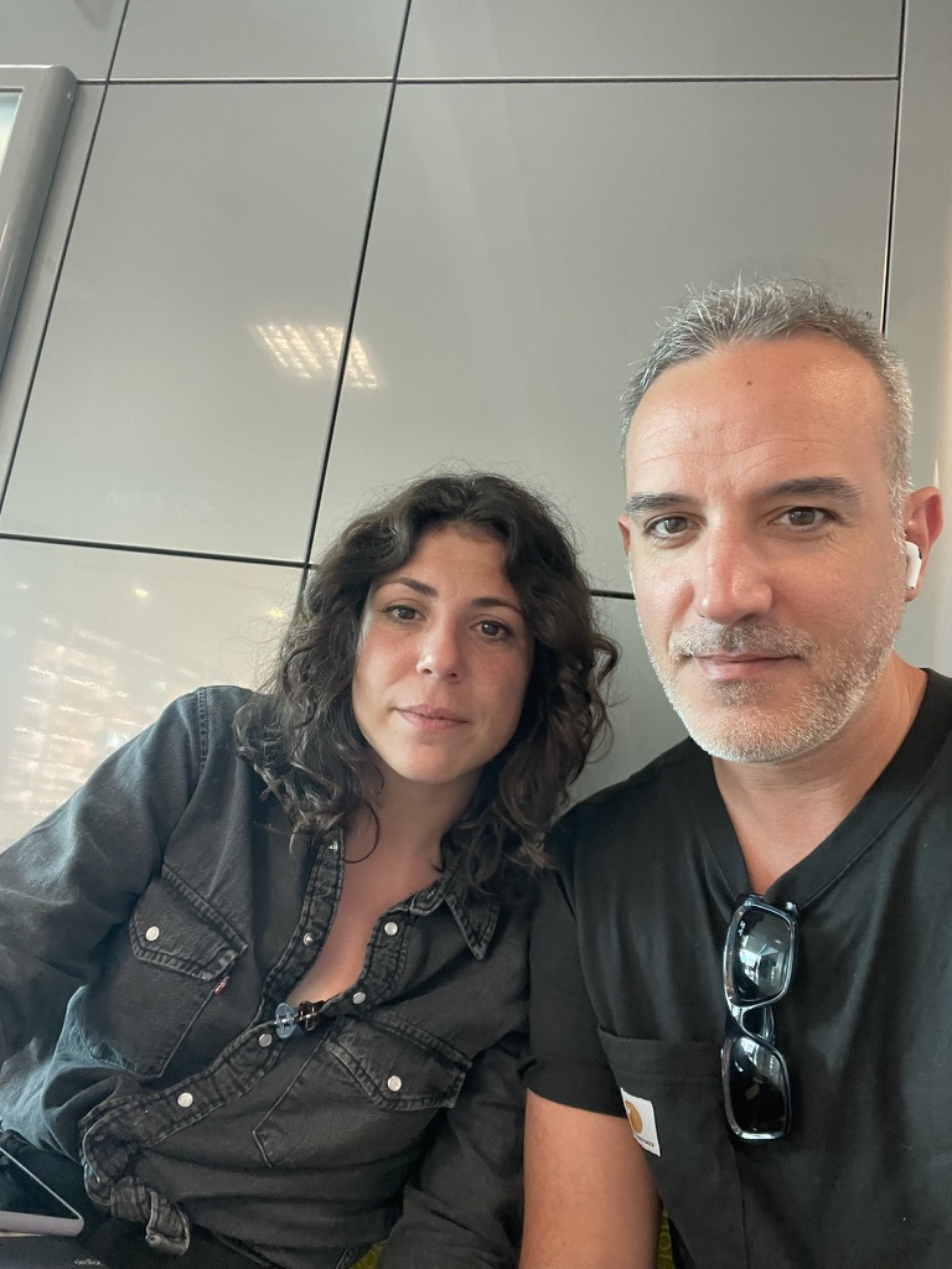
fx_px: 843
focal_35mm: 23
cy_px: 634
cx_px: 476
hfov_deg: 58.9
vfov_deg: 73.9
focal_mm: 2.71
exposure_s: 1/33
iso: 320
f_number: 2.2
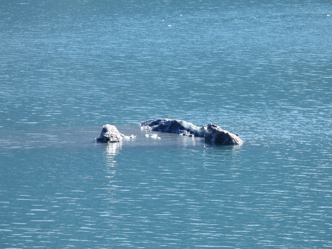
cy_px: 124
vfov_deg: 3.0
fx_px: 4795
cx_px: 166
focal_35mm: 500
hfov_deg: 4.0
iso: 100
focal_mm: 89.2
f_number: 5
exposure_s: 1/320
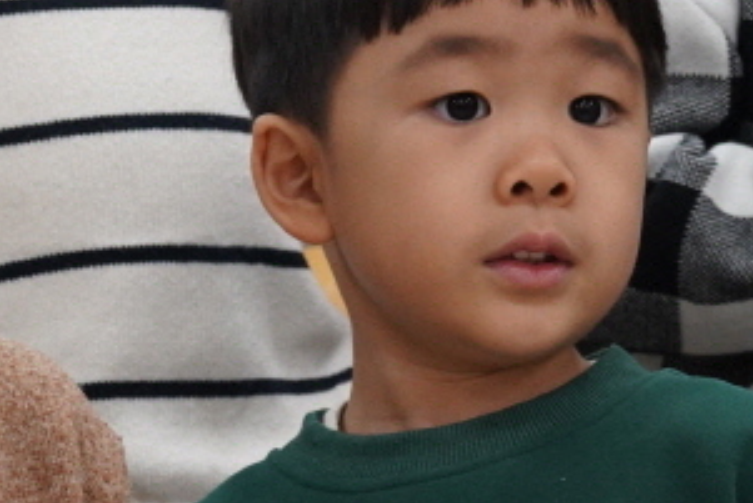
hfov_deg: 8.9
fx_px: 4834
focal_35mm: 231
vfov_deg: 5.9
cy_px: -98
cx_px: 573
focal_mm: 58
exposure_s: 1/100
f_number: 6.3
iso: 2500
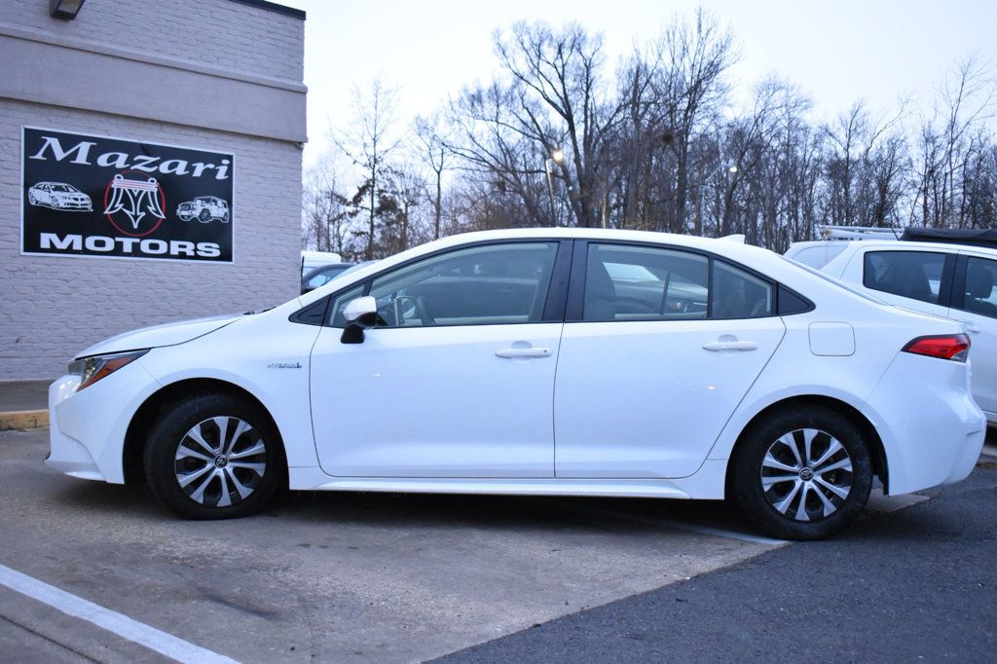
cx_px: 498
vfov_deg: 33.0
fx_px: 1121
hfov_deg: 47.9
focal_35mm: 40
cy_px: 332
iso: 3200
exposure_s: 1/125
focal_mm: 27
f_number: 4
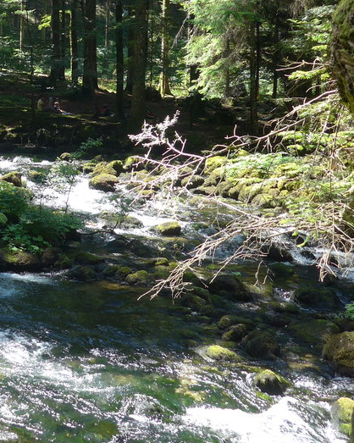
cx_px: -46
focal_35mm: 65
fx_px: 852
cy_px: 94
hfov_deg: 22.1
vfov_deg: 28.6
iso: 80
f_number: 2.8
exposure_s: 1/160
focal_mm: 6
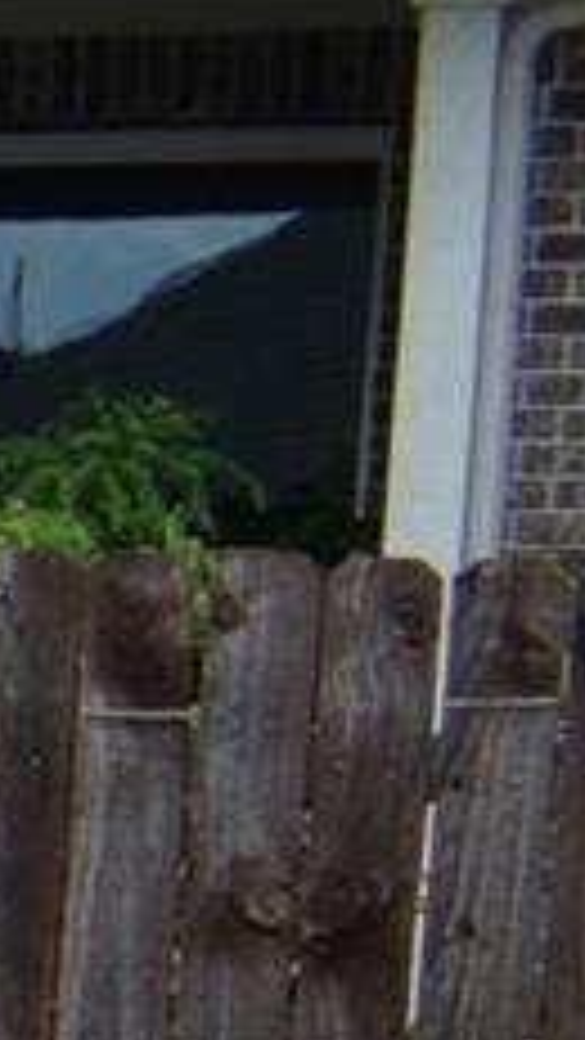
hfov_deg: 3.5
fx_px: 6919
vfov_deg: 8.3
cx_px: -4014
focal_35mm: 251
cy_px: 1763
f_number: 9
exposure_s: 1/320
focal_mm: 18
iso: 200
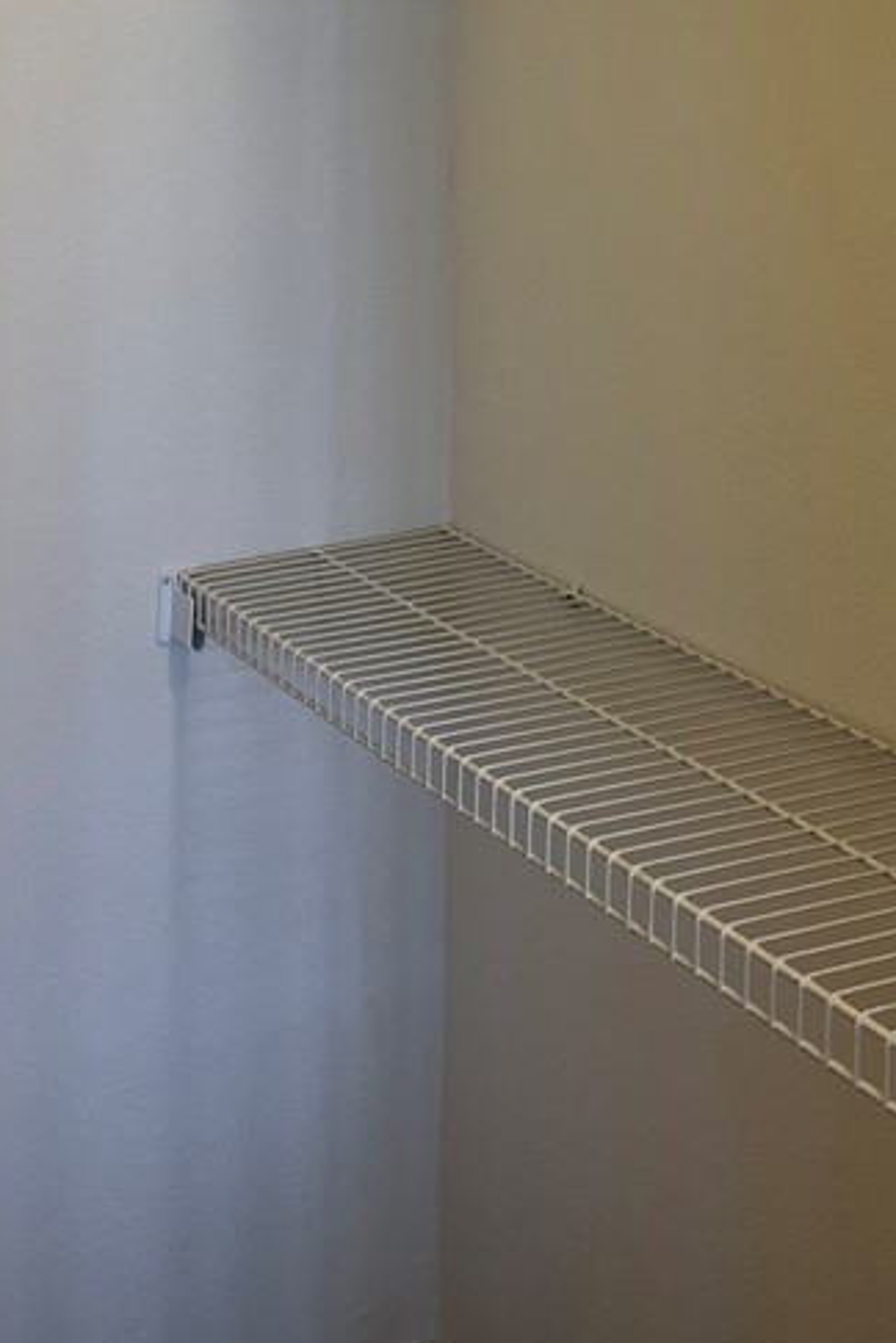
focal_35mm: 57
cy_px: 14
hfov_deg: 23.8
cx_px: 412
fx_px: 2128
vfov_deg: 32.4
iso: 100
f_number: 1.6
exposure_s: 1/120
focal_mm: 5.1
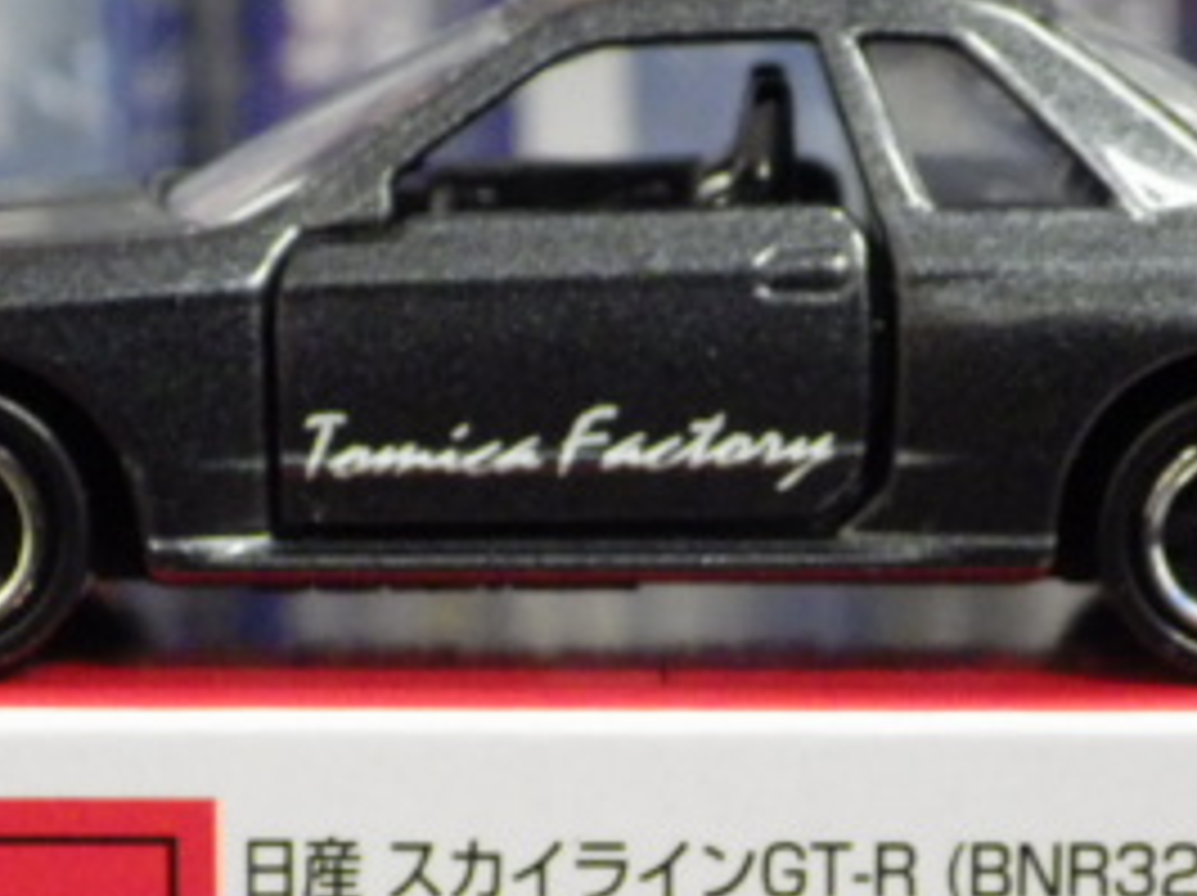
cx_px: 585
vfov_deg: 8.6
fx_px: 5908
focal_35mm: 171
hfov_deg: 11.6
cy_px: 855
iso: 800
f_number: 4.2
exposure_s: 1/25
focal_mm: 12.8
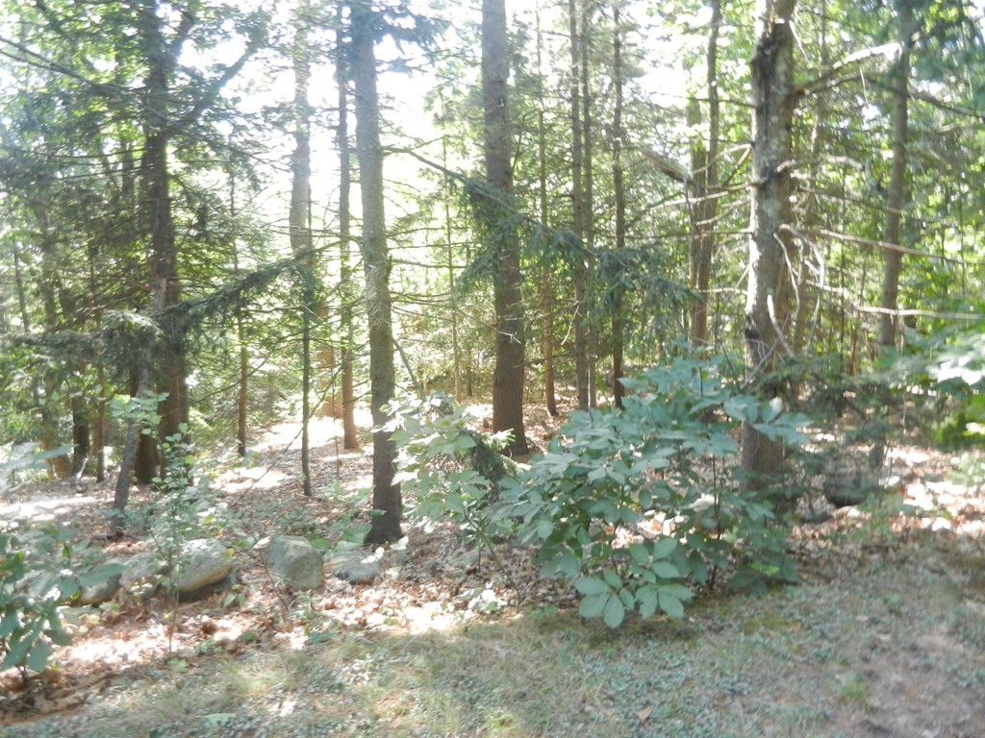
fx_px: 711
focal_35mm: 25
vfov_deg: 54.9
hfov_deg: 69.4
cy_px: 369
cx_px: 492
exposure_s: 1/30
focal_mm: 4.5
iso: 200
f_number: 3.5
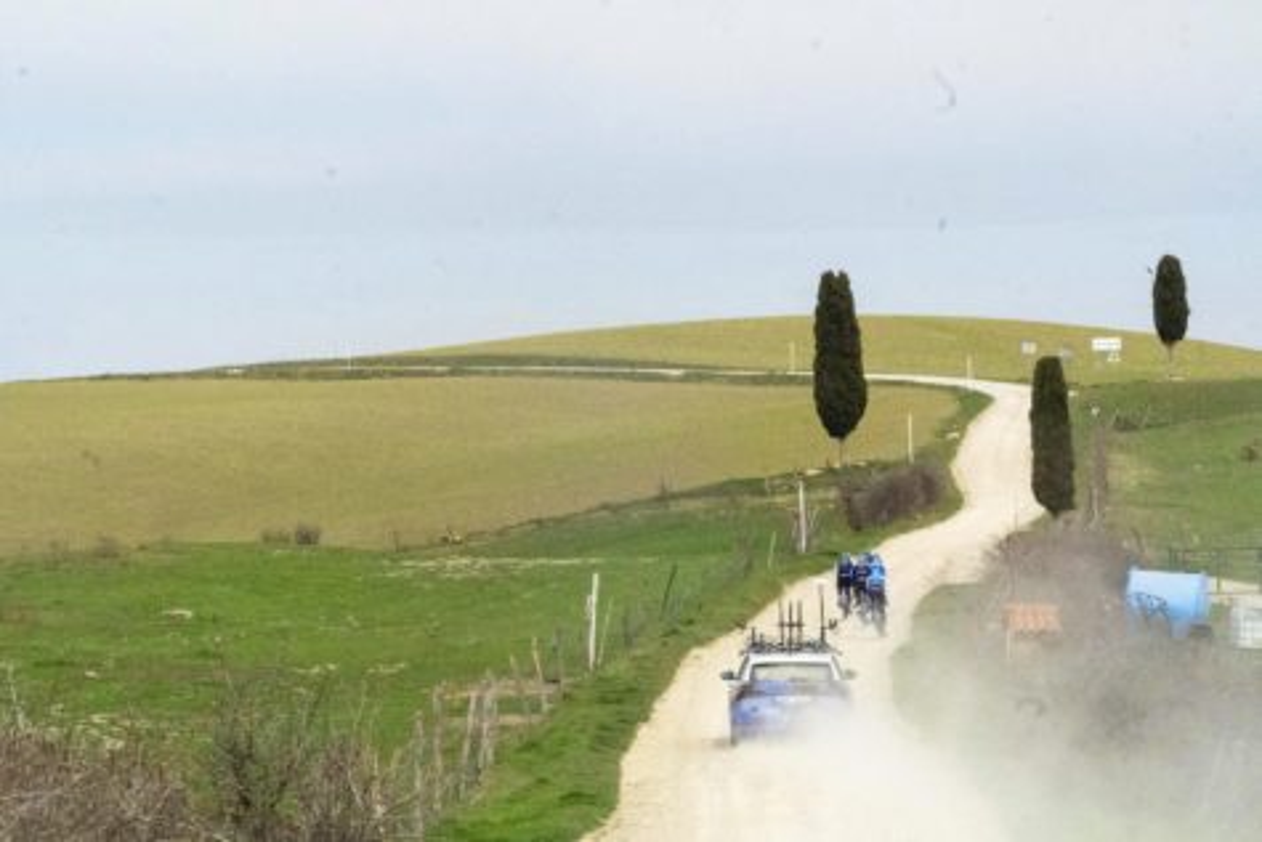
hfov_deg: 13.5
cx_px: 631
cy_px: 421
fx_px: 5312
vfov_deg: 9.1
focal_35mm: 152
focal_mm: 101
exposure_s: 1/4000
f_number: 22
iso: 16000
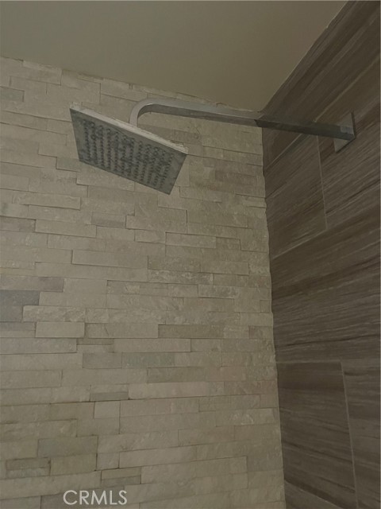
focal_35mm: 26
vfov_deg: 67.3
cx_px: 190
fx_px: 382
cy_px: 254
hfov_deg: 53.1
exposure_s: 1/30
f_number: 1.6
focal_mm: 5.1
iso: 800
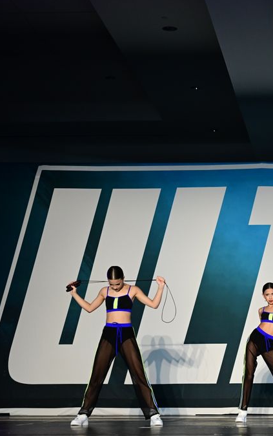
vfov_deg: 22.8
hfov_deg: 14.2
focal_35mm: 91
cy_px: 218
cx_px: 267
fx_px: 1084
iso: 2500
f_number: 3.5
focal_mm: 59
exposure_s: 1/800
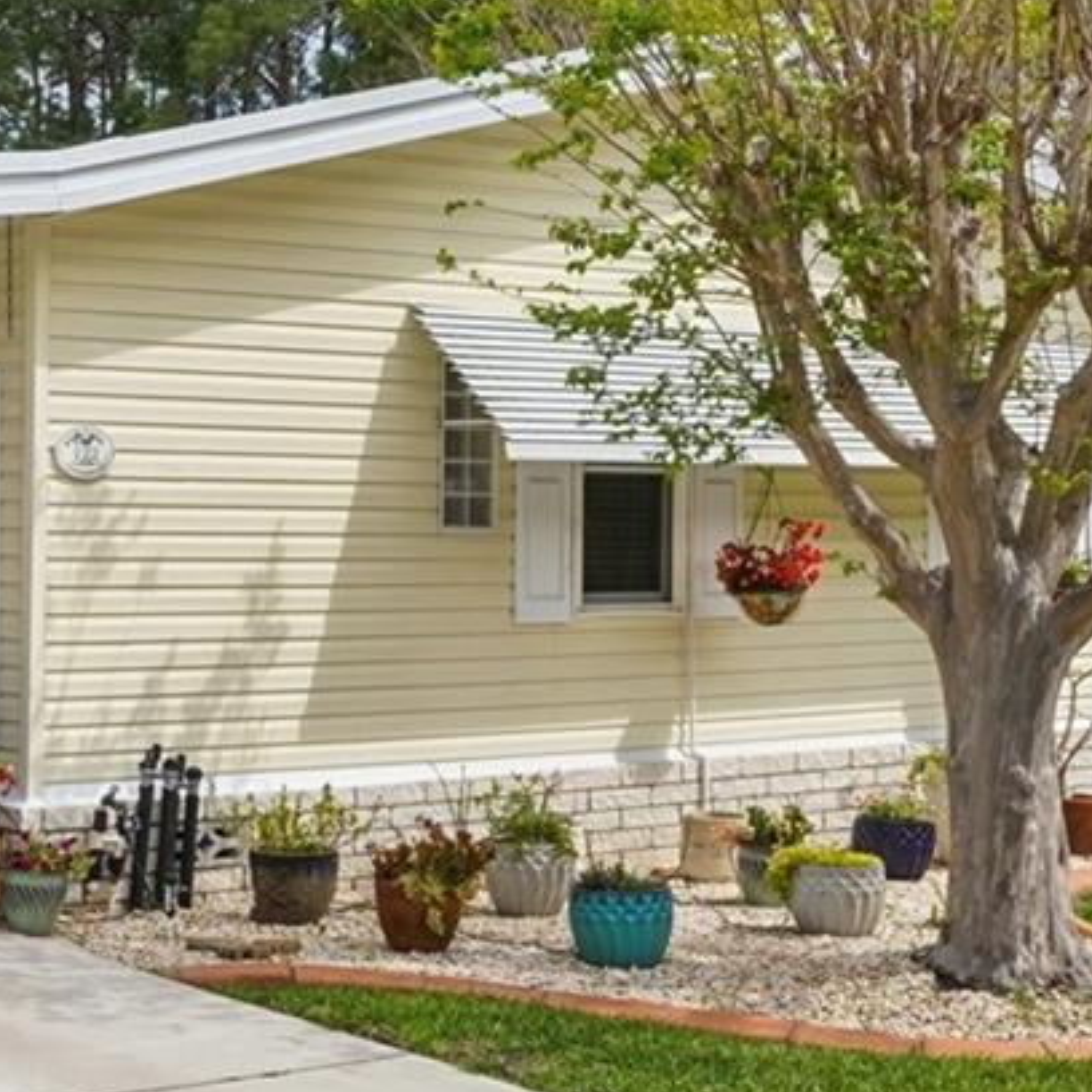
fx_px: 2498
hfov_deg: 23.0
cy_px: 562
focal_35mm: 70
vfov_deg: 24.7
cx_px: -142
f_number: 20
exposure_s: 1/40
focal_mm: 21
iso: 100
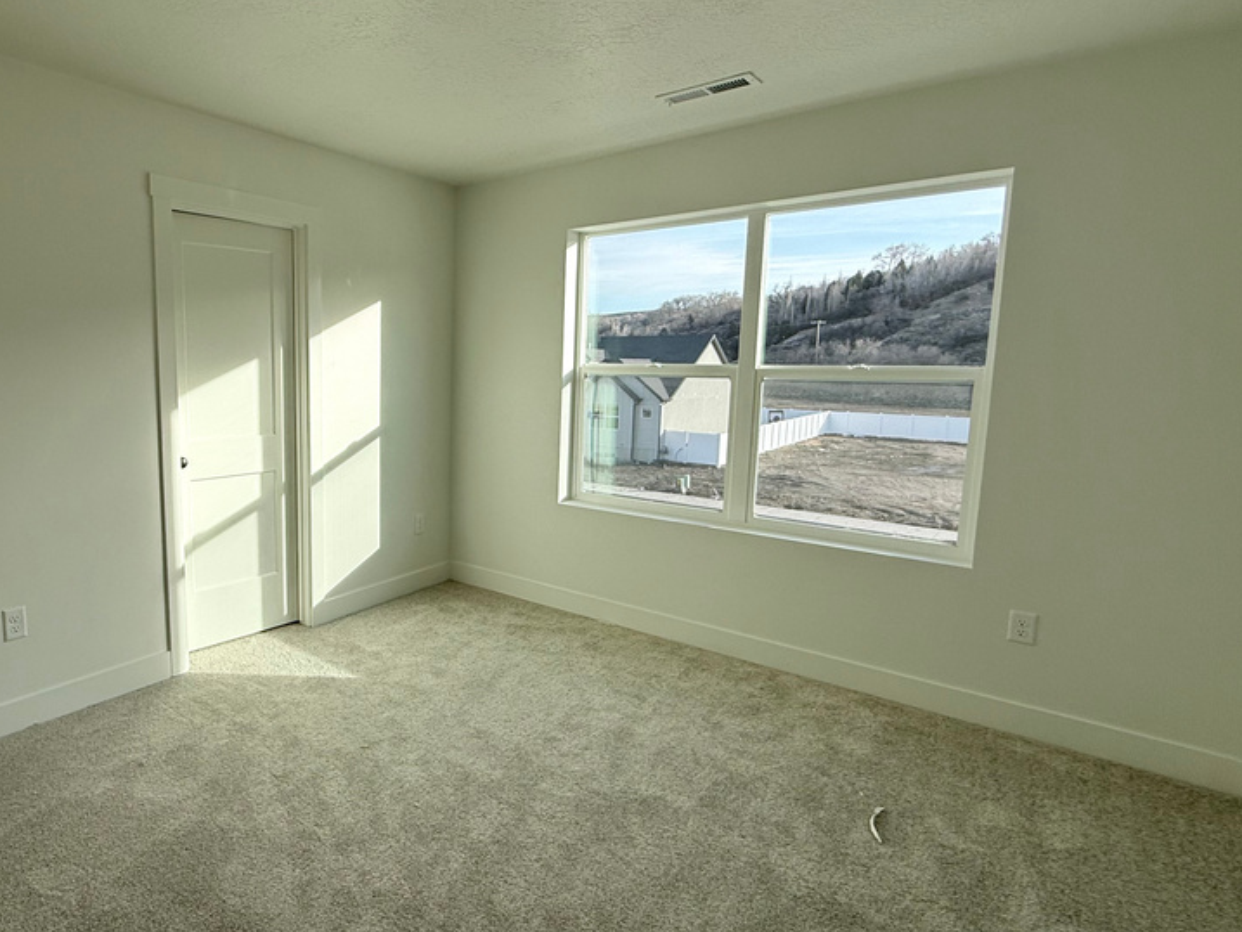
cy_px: 452
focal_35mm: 20
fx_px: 718
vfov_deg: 66.0
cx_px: 405
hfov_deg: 78.8
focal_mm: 2.22
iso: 50
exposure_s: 1/574
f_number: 2.2
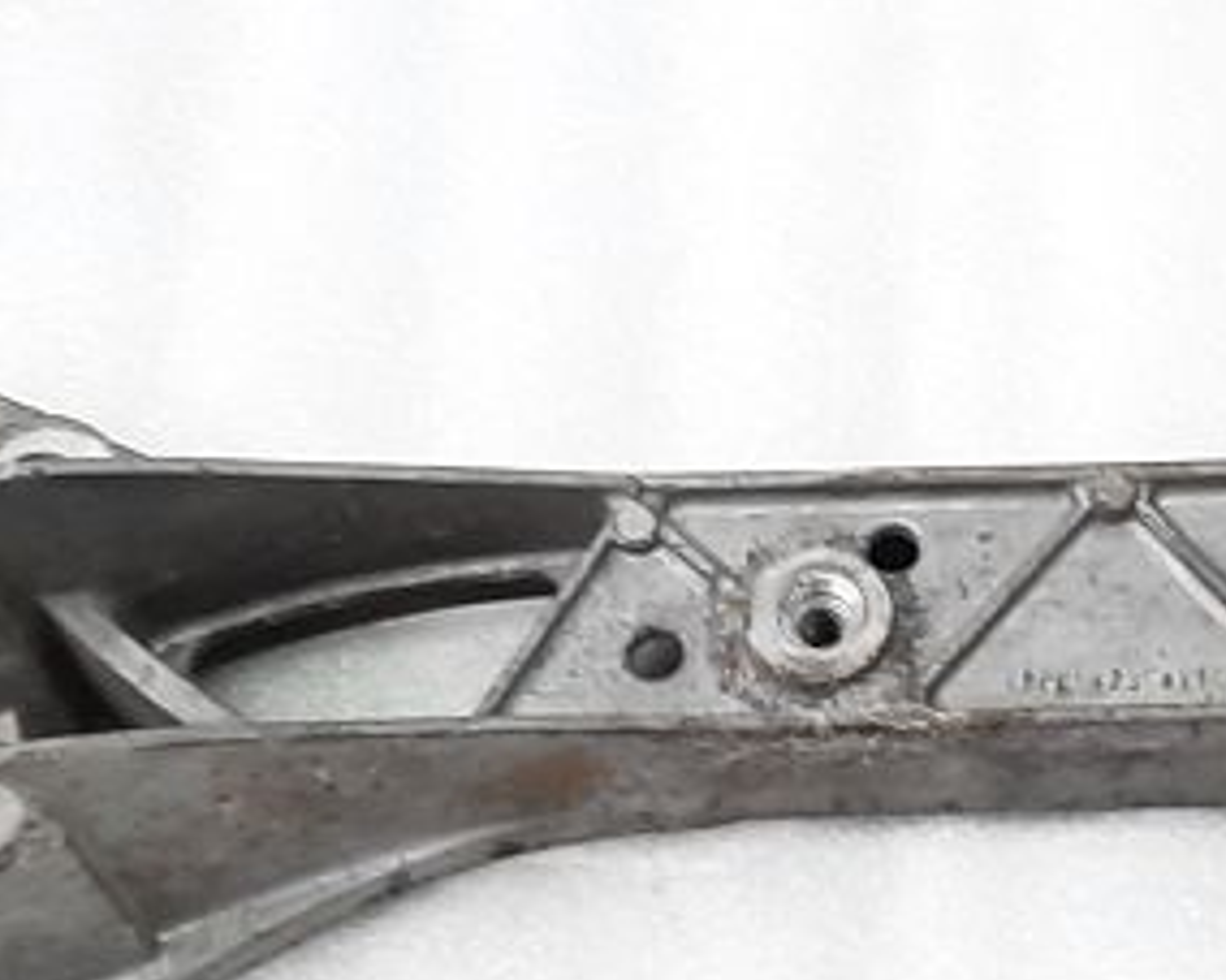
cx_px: 1101
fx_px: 3736
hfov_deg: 18.3
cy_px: 540
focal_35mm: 103
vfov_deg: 14.9
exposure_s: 1/50
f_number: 2
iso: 64
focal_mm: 4.6
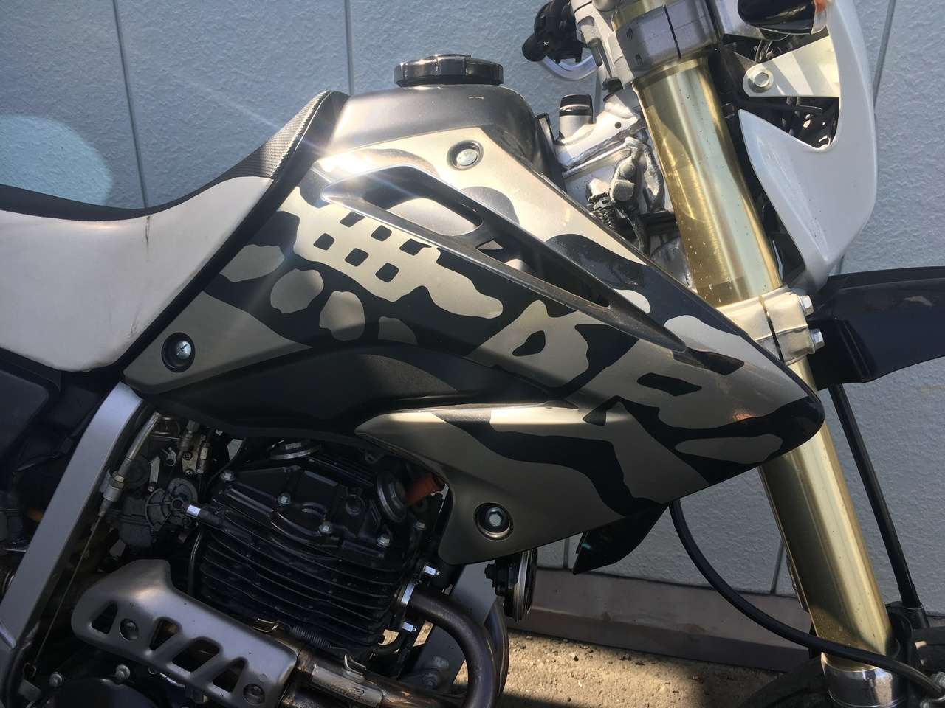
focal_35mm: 29
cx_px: 472
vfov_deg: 48.2
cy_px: 354
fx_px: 792
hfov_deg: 61.7
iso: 25
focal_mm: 4.15
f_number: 2.2
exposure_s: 1/422
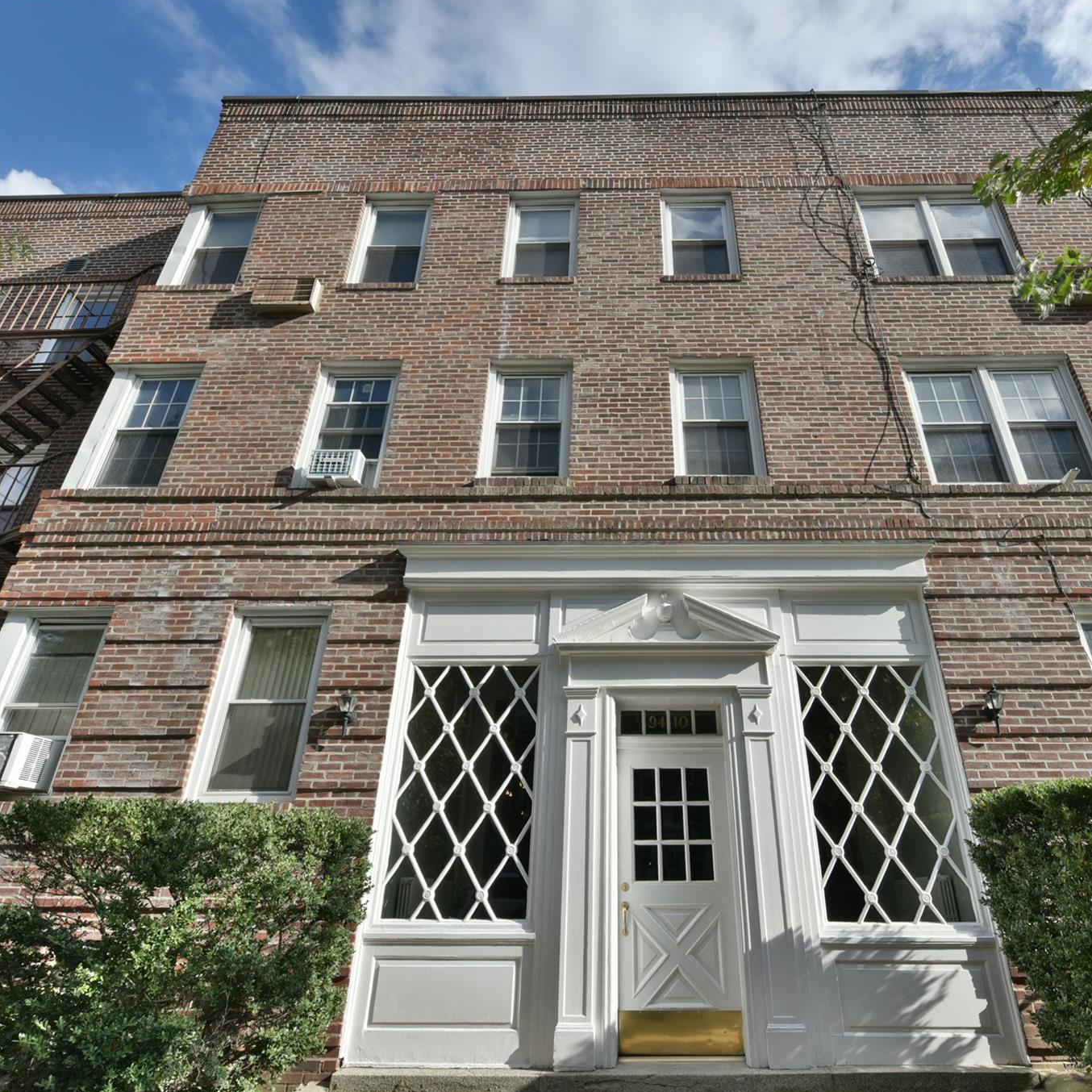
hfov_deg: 79.2
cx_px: 683
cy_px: 544
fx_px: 642
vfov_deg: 80.7
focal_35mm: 18
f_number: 13
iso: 500
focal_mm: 14
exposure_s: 1/320
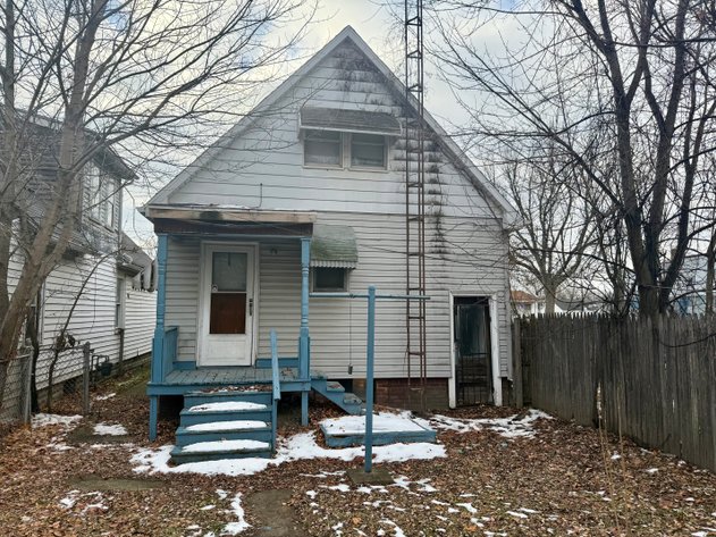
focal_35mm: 24
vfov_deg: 56.8
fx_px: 496
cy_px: 268
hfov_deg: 71.6
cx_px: 358
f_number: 1.78
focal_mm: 6.76
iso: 80
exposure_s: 1/955
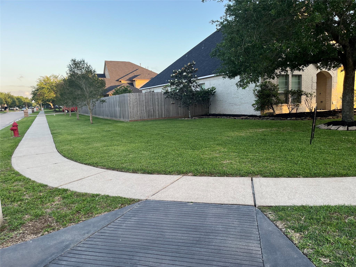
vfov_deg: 53.1
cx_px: 178
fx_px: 267
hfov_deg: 67.3
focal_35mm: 26
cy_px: 134
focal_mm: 5.1
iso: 50
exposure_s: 1/224
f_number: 1.6
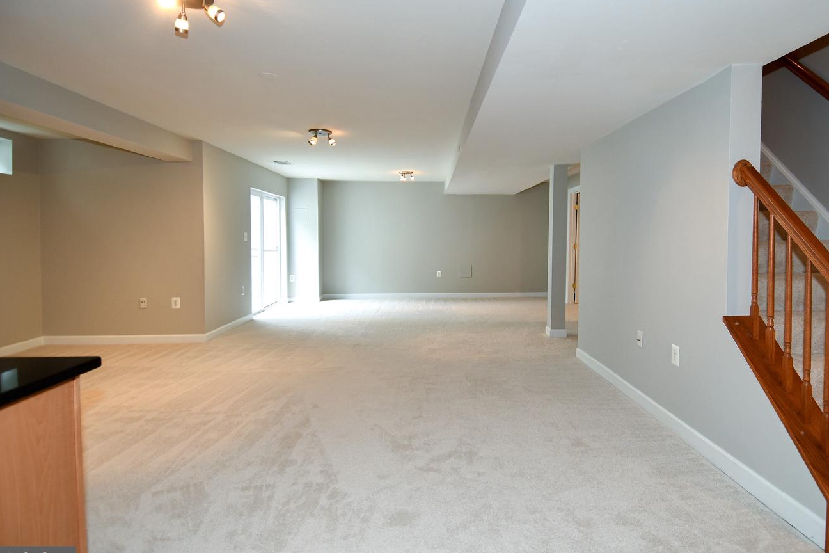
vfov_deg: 61.9
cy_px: 272
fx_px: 461
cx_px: 437
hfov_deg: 83.9
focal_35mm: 20
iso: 250
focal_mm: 12
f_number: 4
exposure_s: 1/60
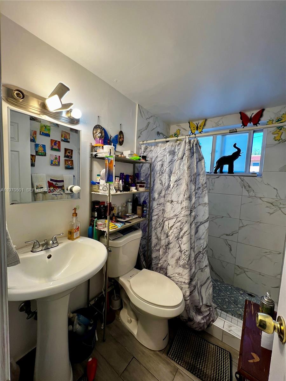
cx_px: 143
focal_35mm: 13
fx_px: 143
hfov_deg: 89.9
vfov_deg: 106.2
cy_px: 190
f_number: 1.8
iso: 40
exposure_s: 1/120
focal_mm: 1.57
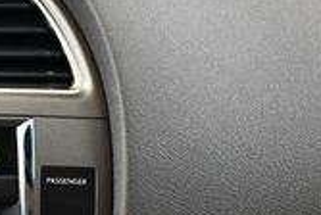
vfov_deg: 9.7
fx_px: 1233
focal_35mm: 138
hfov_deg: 13.7
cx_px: -196
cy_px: 311
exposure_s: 1/125
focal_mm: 18
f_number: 3.5
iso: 2800
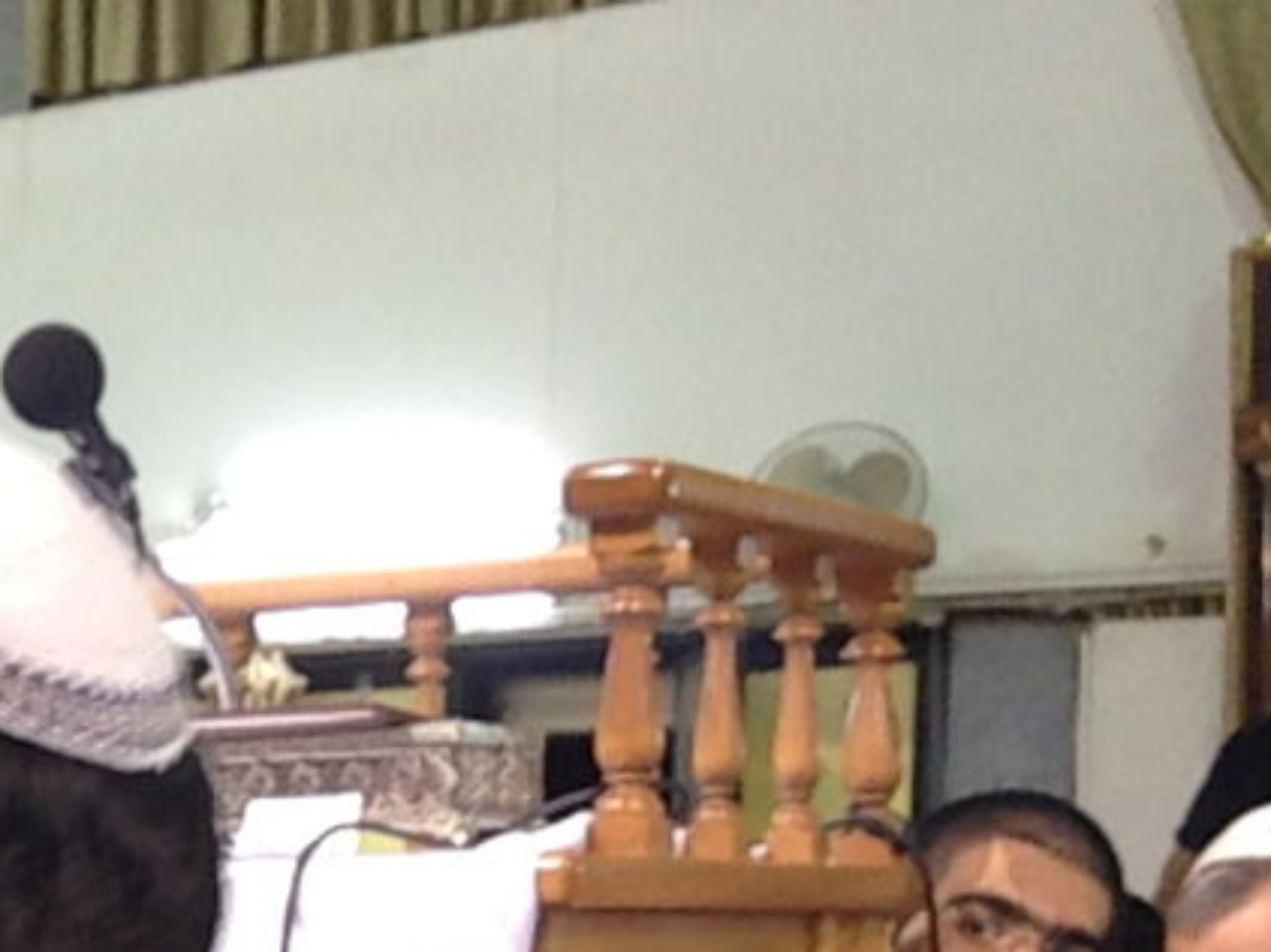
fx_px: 8036
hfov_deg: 8.8
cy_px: 1172
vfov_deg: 6.7
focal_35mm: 219
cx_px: -617
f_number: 2.4
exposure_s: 1/60
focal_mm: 4.12
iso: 200
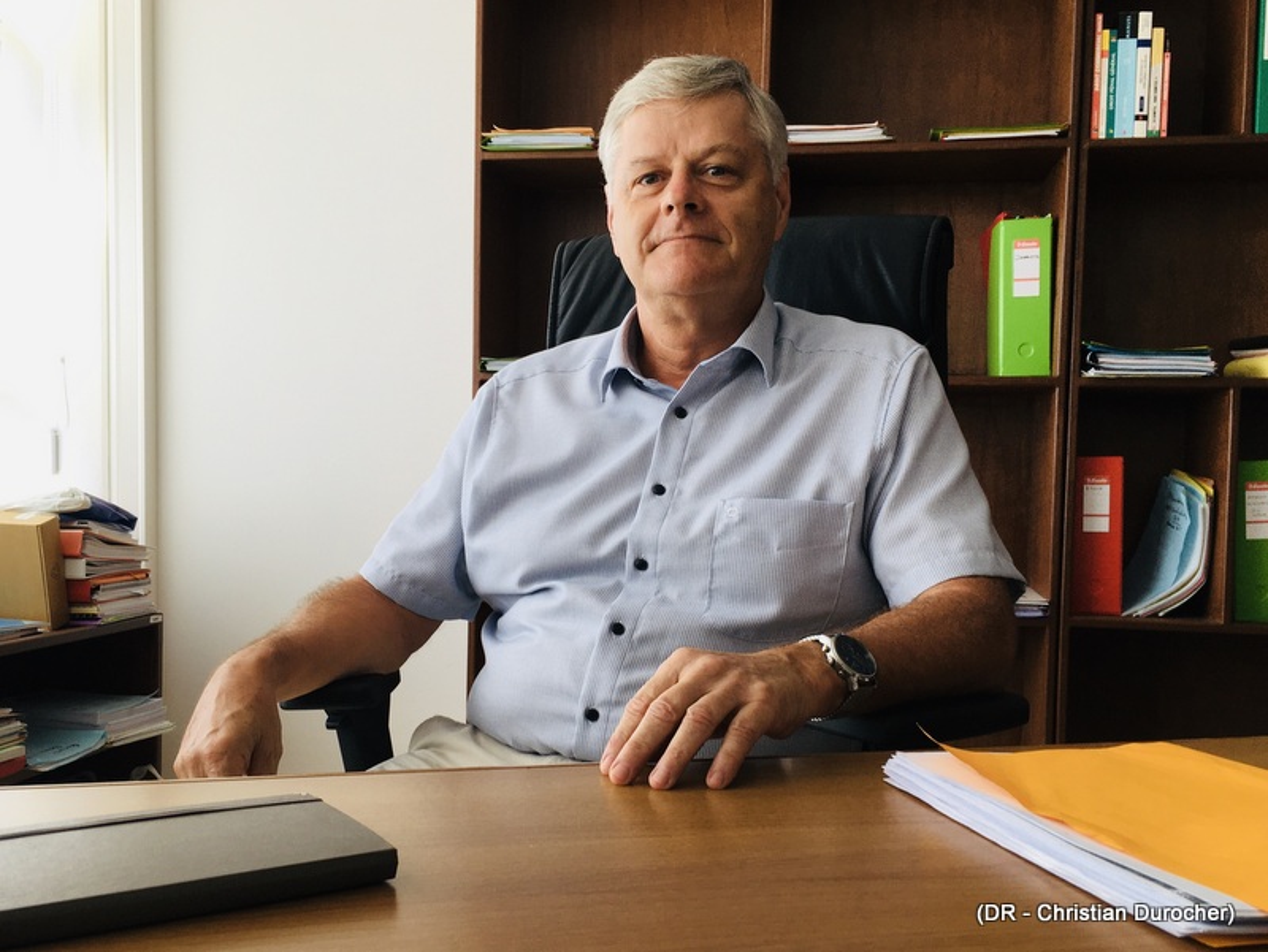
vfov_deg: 48.3
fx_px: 1063
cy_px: 476
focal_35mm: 29
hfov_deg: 61.6
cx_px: 634
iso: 25
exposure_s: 1/60
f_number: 2.2
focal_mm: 4.15
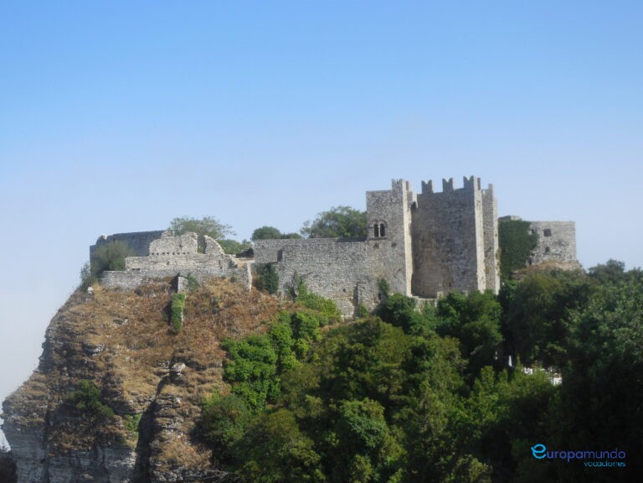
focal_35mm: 46
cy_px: 242
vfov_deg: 31.5
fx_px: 854
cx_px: 322
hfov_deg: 41.2
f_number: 3.8
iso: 125
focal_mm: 8.2
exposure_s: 1/1000
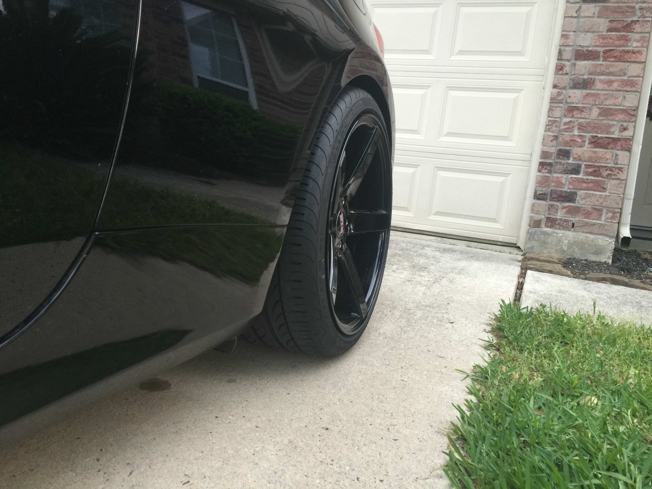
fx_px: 546
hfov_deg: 61.7
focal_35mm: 29
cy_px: 244
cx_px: 326
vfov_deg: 48.2
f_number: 2.2
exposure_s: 1/15
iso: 50
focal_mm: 4.15
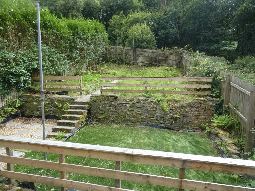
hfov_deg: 81.7
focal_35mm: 20
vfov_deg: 66.0
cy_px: 96
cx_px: 128
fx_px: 147
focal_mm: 3.6
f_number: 2.8
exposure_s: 1/250
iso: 80
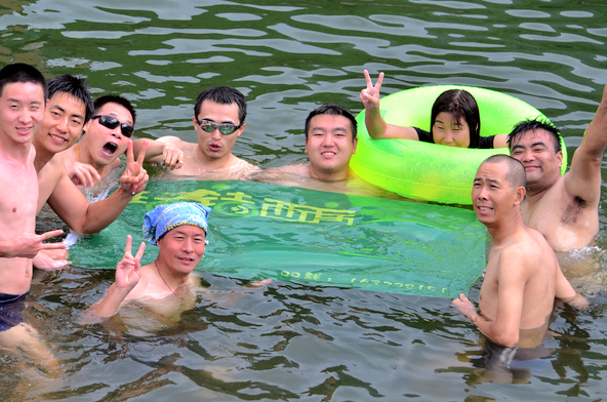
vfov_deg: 8.4
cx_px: 257
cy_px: 228
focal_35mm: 163
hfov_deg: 12.6
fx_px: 2742
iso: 100
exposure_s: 1/160
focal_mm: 80
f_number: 5.6
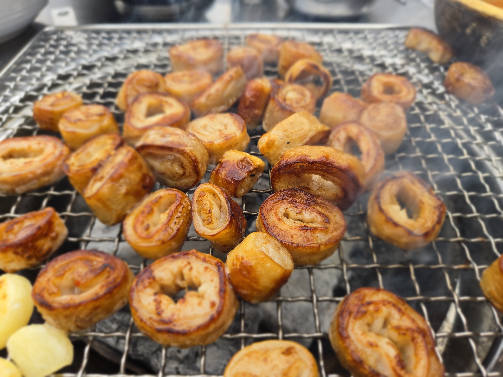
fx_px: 334
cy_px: 188
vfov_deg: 58.9
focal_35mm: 23
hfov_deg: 73.9
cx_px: 252
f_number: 1.8
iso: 25
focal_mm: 5.4
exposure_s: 1/163
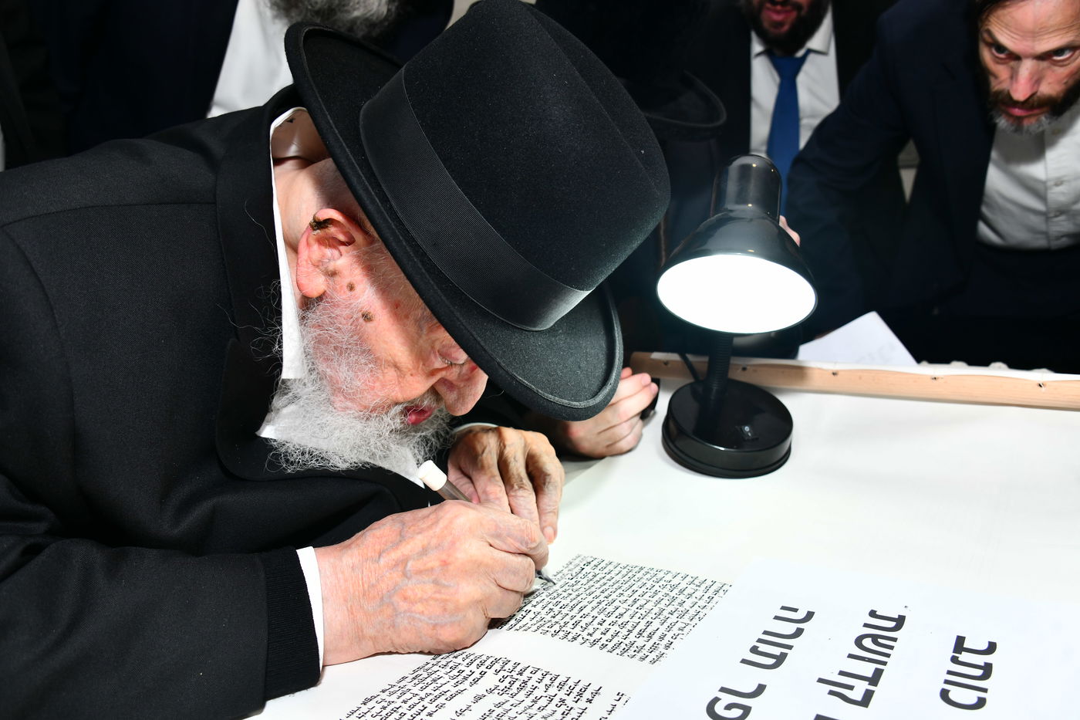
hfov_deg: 65.5
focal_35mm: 28
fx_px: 840
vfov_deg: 46.4
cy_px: 360
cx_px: 540
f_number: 5.6
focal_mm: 28
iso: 320
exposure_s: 1/125
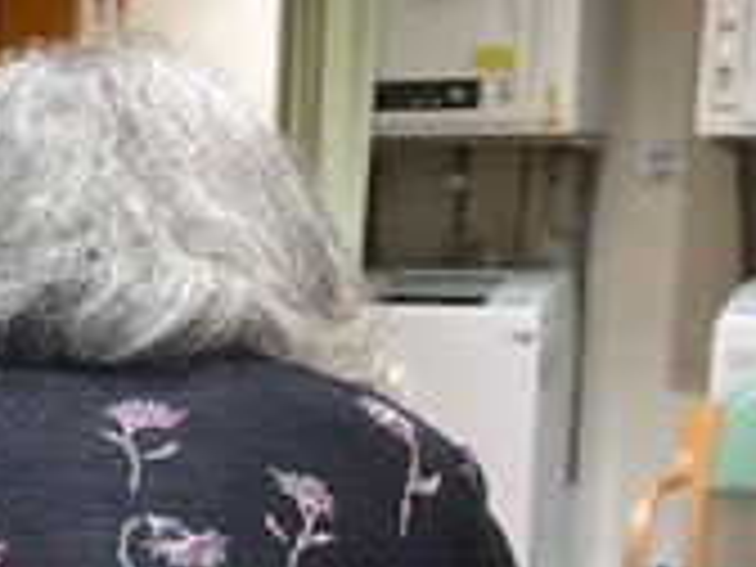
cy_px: 540
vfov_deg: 14.6
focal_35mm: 100
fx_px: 2184
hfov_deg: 17.8
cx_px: -333
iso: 100
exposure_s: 1/60
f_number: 1.8
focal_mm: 3.99
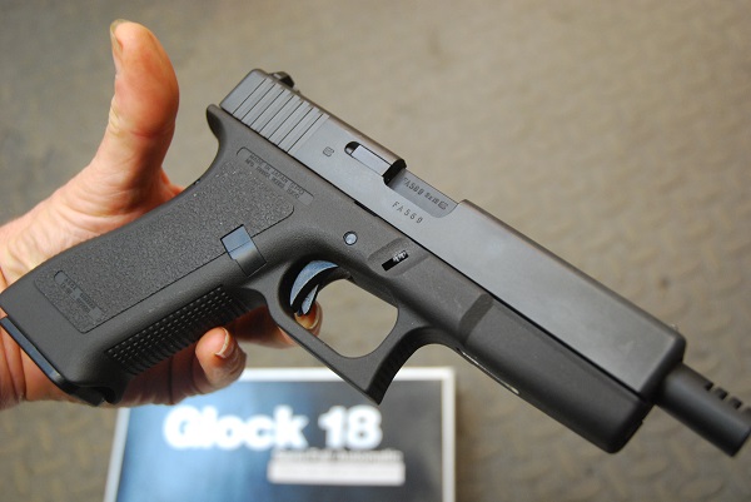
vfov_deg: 30.9
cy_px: 251
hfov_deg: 44.9
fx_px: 908
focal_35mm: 44
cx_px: 376
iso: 900
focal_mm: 29
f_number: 4
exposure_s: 1/30
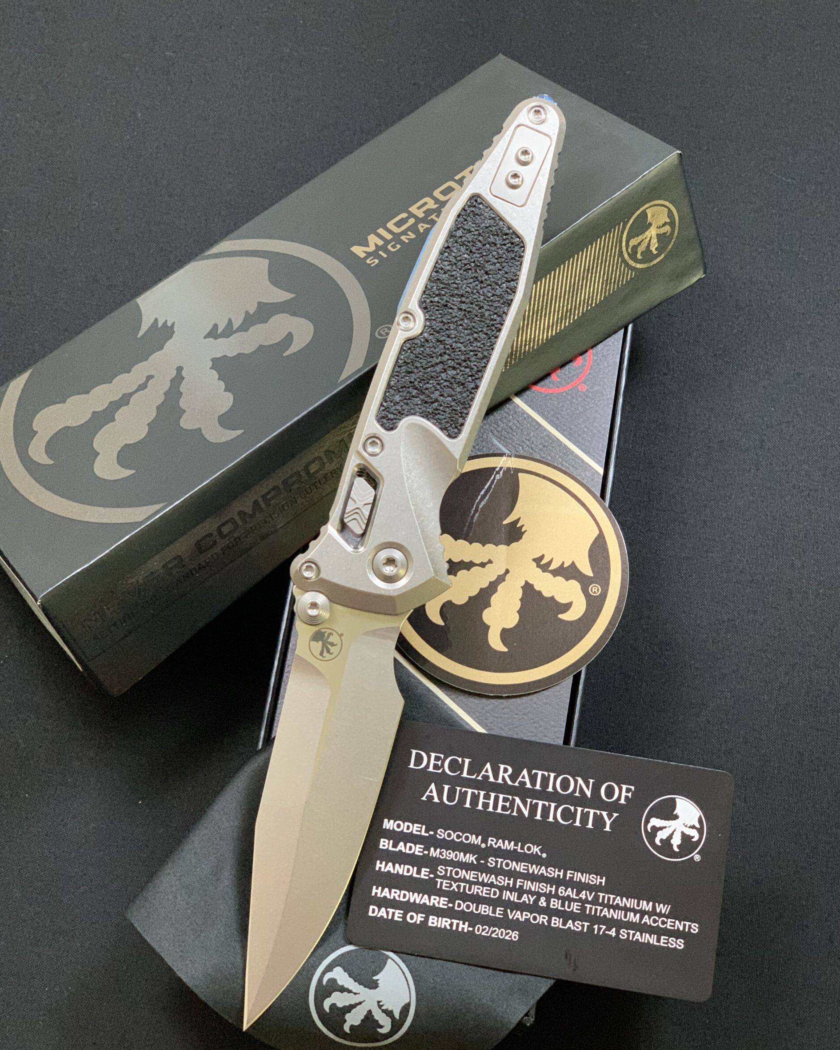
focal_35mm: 55
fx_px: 1709
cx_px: 422
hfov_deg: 27.6
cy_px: 569
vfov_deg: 34.1
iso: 400
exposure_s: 1/60
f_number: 2.4
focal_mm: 6
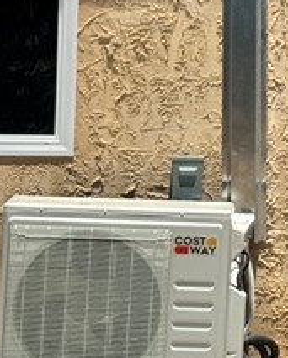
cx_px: 499
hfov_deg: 6.7
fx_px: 2392
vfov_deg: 8.5
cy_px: -91
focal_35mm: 225
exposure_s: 1/5848
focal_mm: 6.76
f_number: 1.78
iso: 64
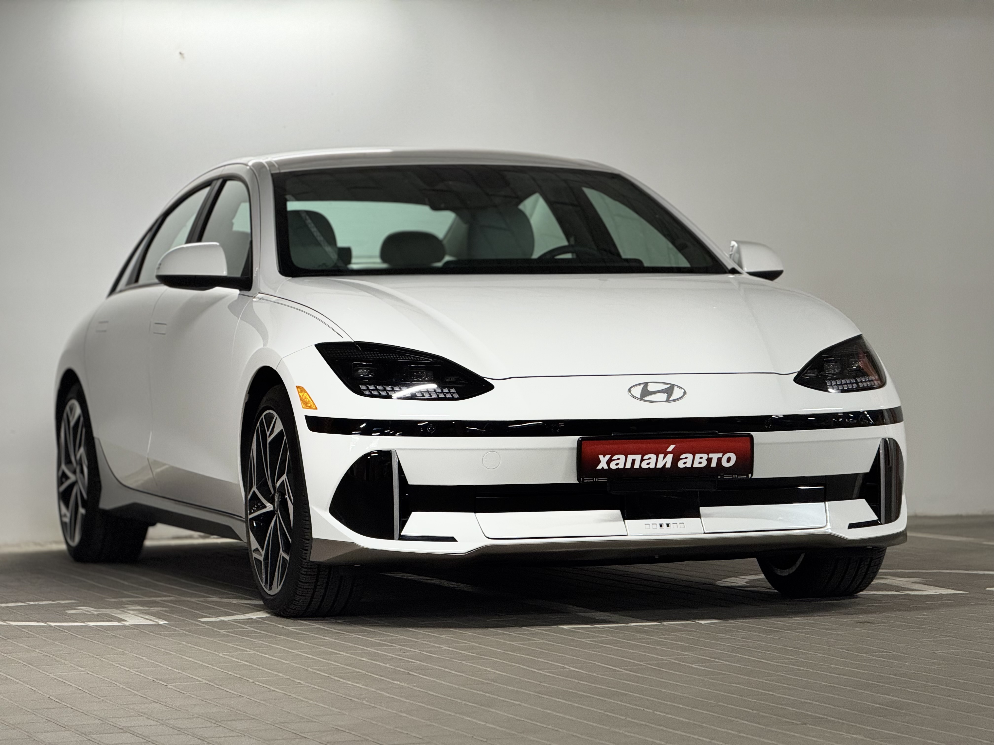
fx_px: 3446
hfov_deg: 16.4
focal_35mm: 120
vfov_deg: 12.3
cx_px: 497
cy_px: 372
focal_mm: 15.66
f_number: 2.8
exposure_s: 1/50
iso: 200
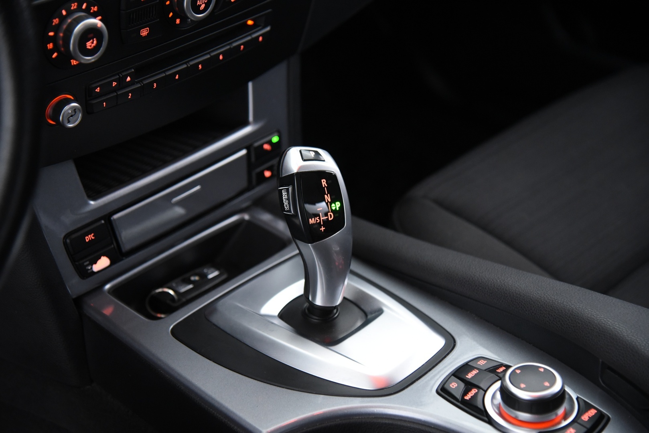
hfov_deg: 28.8
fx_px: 1262
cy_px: 216
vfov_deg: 19.5
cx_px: 324
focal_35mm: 70
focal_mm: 70
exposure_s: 1/20
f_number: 4
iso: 4000
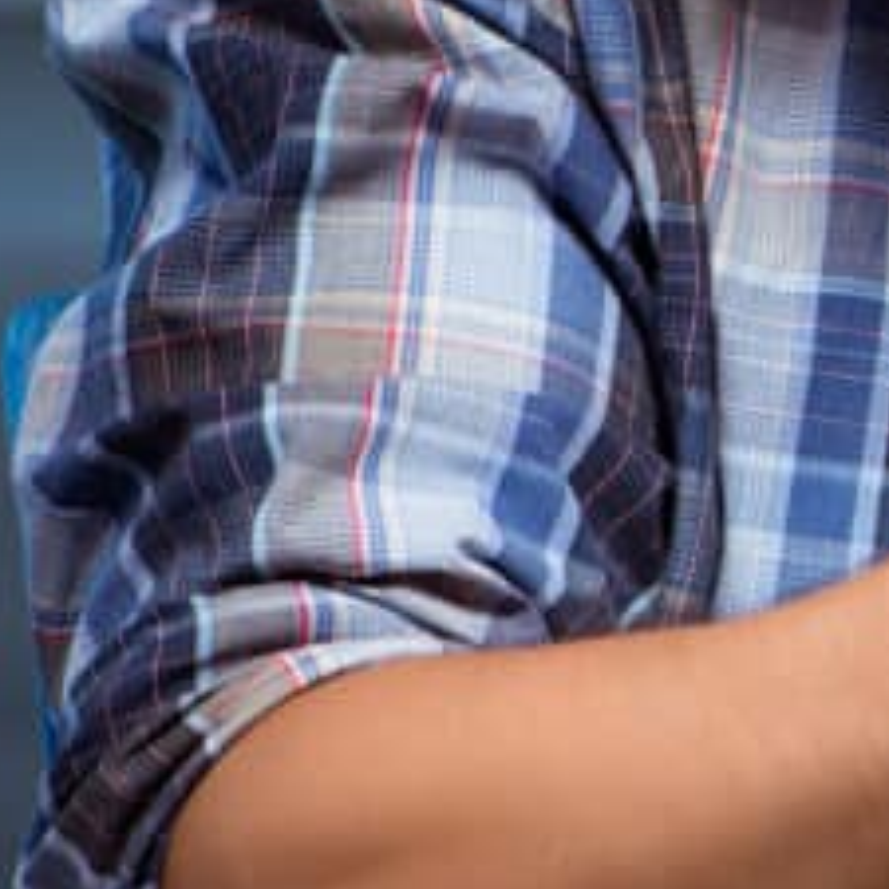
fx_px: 11826
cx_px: 1707
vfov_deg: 4.3
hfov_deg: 4.3
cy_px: 288
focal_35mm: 407
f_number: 7.1
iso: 100
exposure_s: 1/60
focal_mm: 105
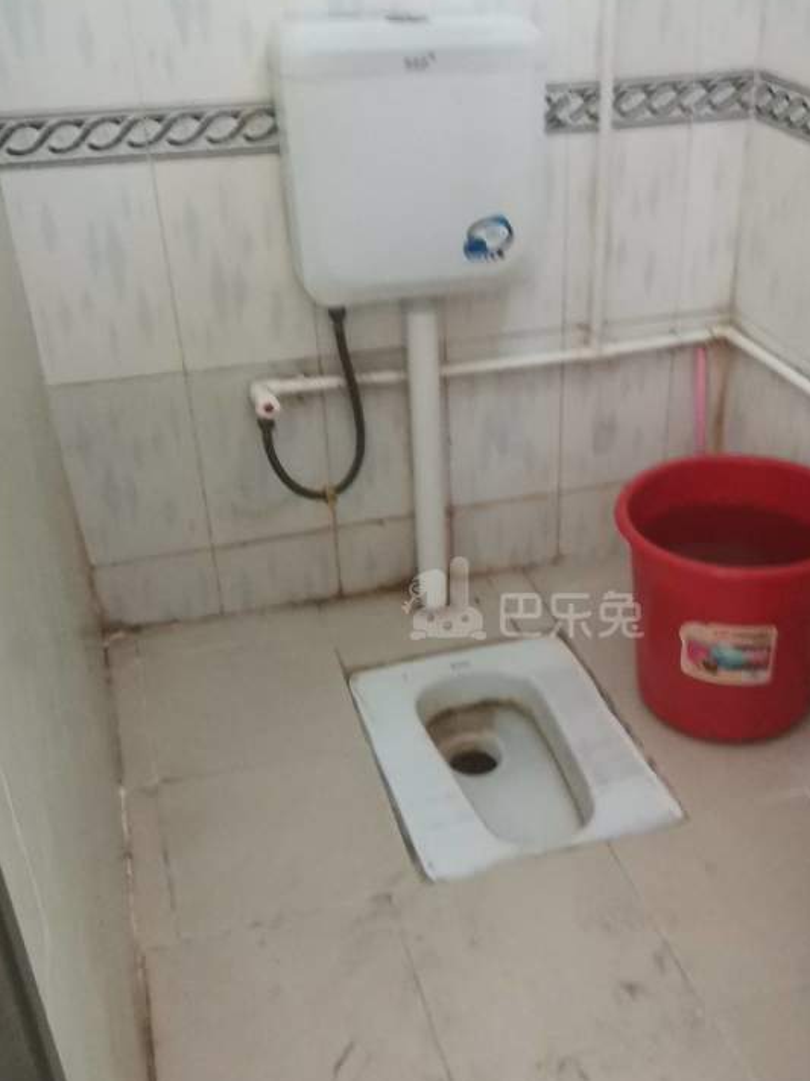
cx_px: 523
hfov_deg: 36.5
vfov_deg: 47.8
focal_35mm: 39
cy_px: 600
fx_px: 1217
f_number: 1.8
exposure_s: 1/20
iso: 1600
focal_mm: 4.75
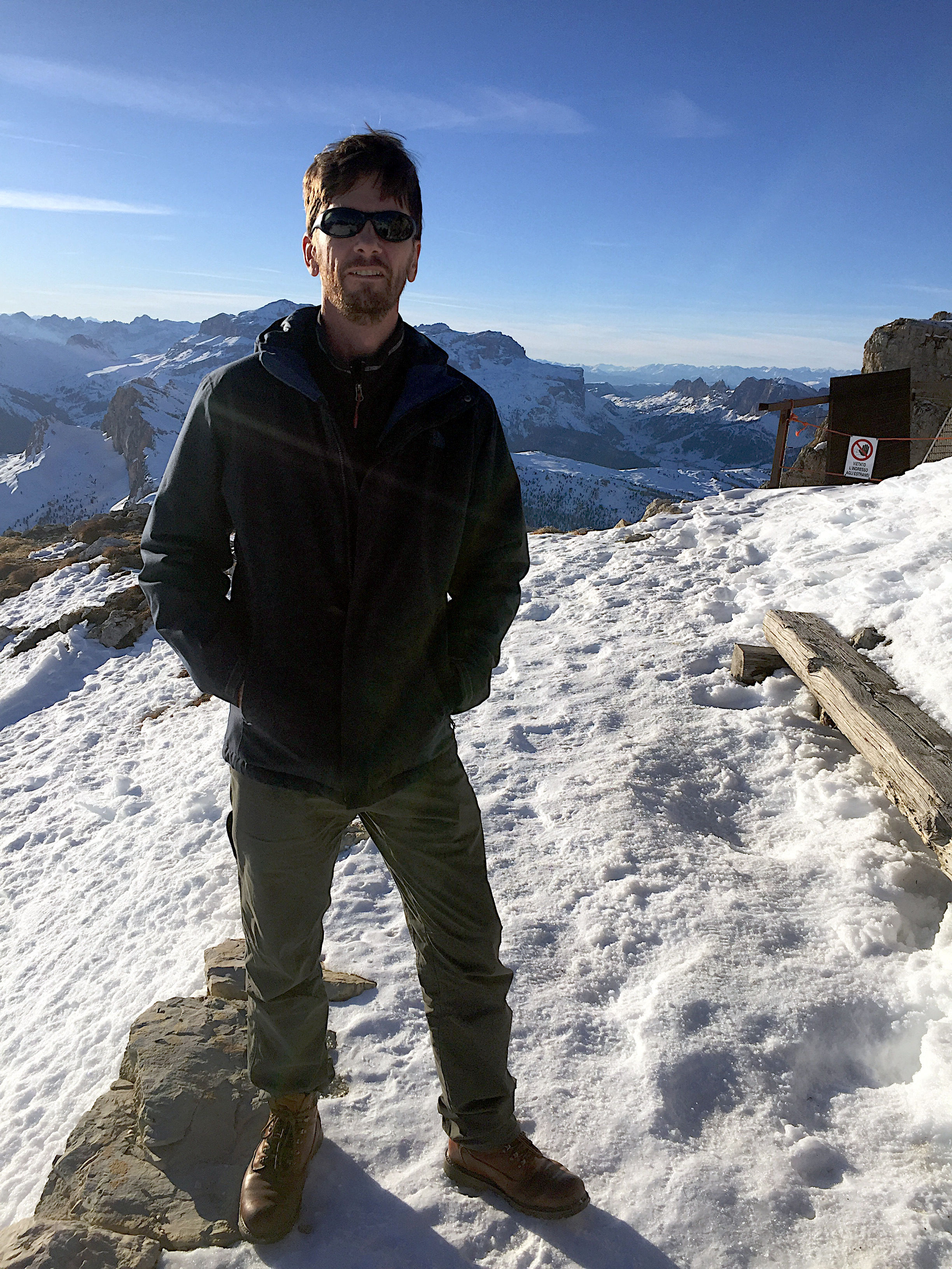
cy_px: 634
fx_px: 1063
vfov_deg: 61.7
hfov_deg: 48.2
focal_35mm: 29
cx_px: 476
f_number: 2.2
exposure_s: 1/3049
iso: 32
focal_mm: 4.15
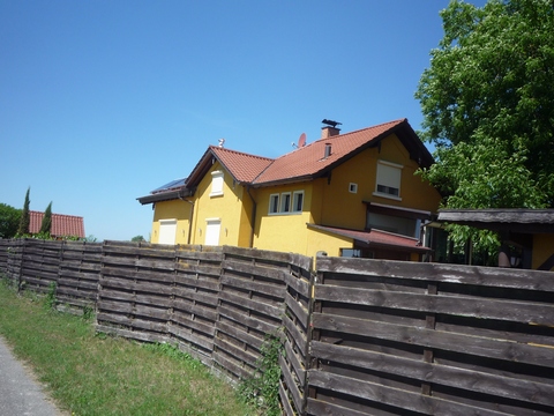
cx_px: 277
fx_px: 512
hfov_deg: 56.8
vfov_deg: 44.2
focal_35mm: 32
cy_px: 208
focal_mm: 5.2
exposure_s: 1/400
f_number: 5
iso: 100
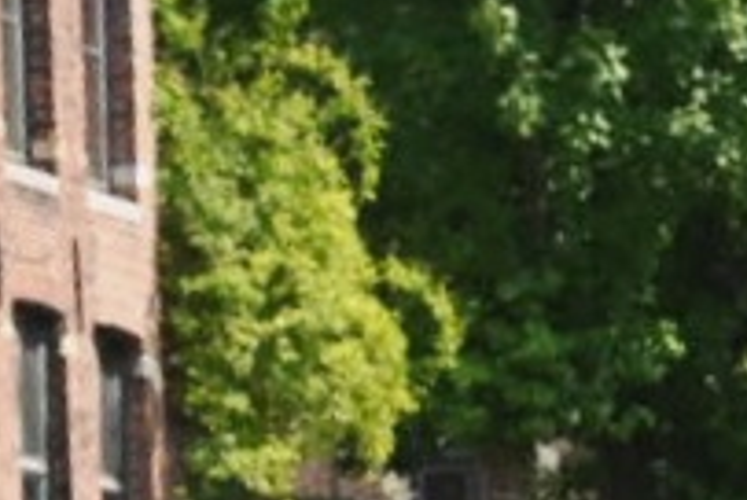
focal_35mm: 441
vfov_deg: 3.1
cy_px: 704
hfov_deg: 4.5
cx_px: 2208
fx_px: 9164
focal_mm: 70
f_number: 10
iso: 400
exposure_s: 1/400
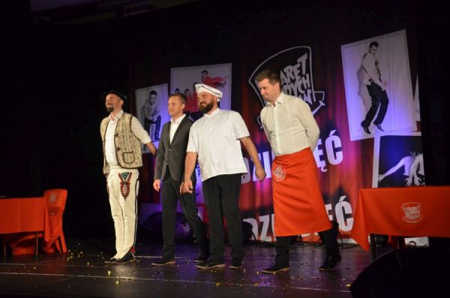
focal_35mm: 63
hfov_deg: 32.0
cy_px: 149
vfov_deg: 21.5
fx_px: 786
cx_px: 225
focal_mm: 42
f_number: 6.3
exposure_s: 1/200
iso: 2000
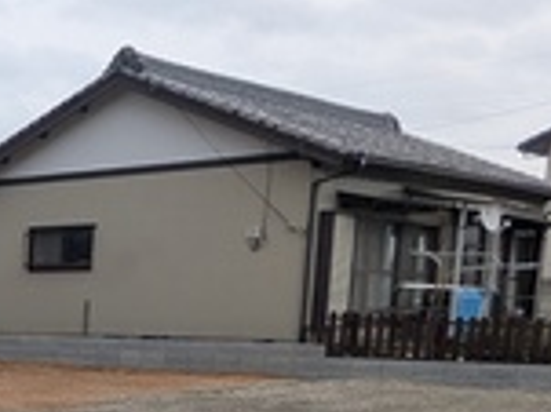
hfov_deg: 20.2
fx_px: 1082
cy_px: 445
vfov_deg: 20.6
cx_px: -452
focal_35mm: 68
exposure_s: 1/420
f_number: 2.2
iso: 52
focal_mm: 2.35
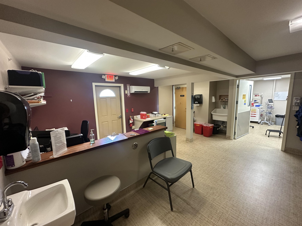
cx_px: 151
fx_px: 122
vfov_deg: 85.7
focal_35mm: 14
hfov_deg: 102.1
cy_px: 113
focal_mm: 2.22
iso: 320
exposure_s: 1/60
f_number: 2.2
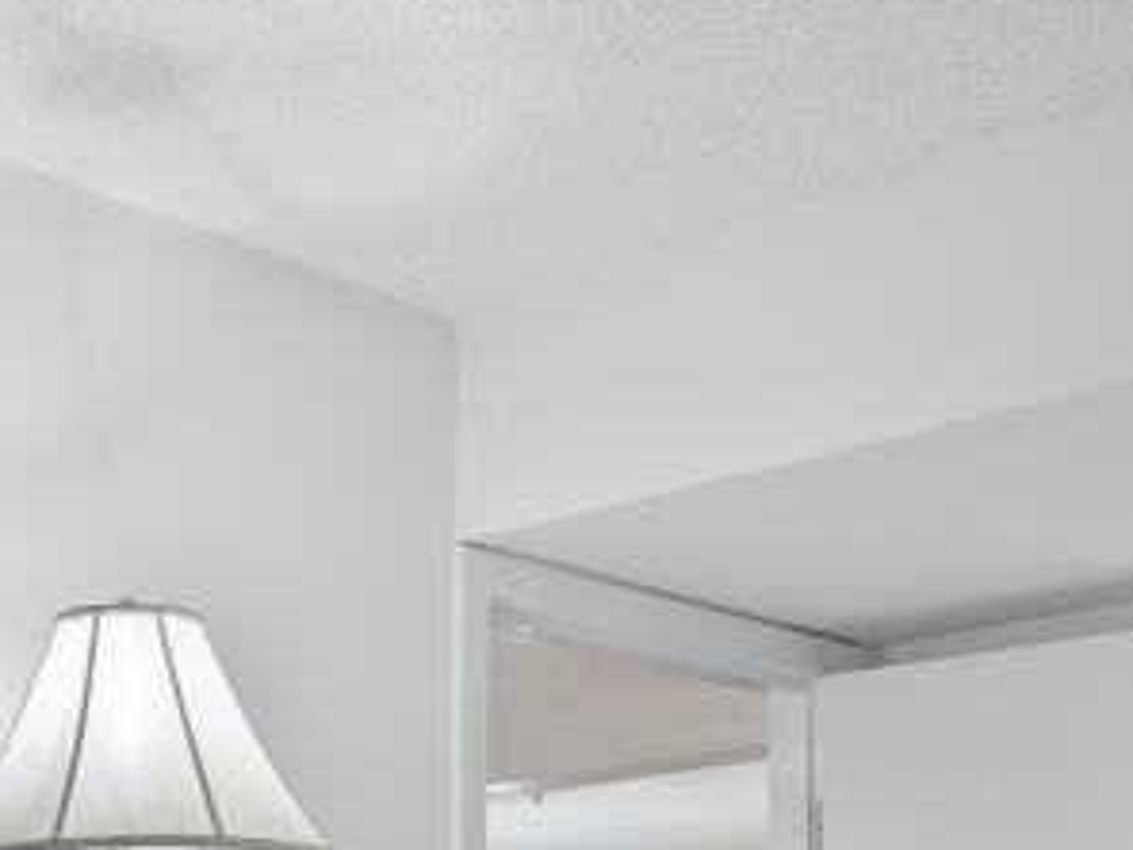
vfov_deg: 17.0
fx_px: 2586
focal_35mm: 79
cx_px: 494
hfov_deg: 24.7
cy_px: 1244
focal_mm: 10
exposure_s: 2.5
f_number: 4.5
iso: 100
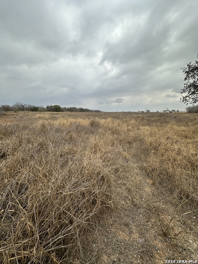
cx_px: 99
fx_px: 107
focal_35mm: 14
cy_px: 132
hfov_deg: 85.7
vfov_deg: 102.1
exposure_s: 1/1490
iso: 50
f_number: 2.2
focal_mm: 2.22
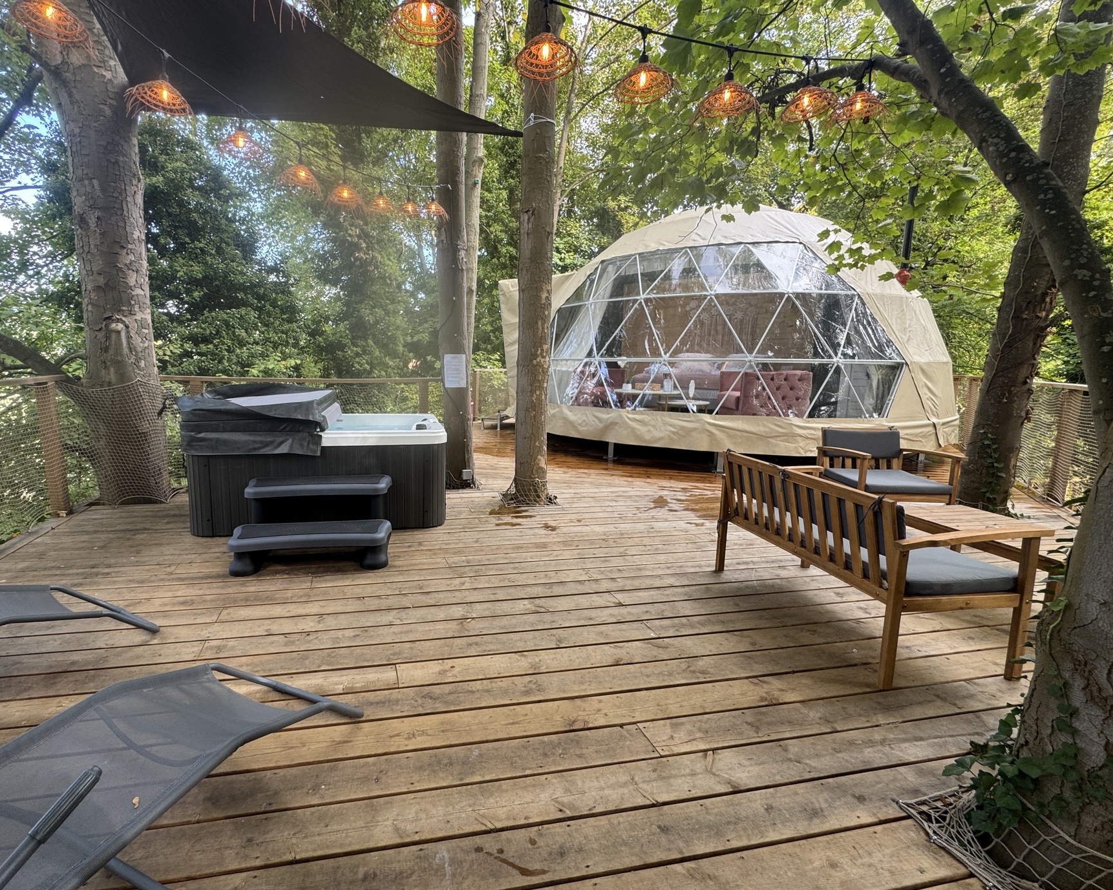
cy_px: 435
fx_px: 527
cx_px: 485
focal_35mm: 16
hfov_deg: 92.6
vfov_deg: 80.3
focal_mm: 2.22
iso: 64
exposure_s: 1/99
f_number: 2.2
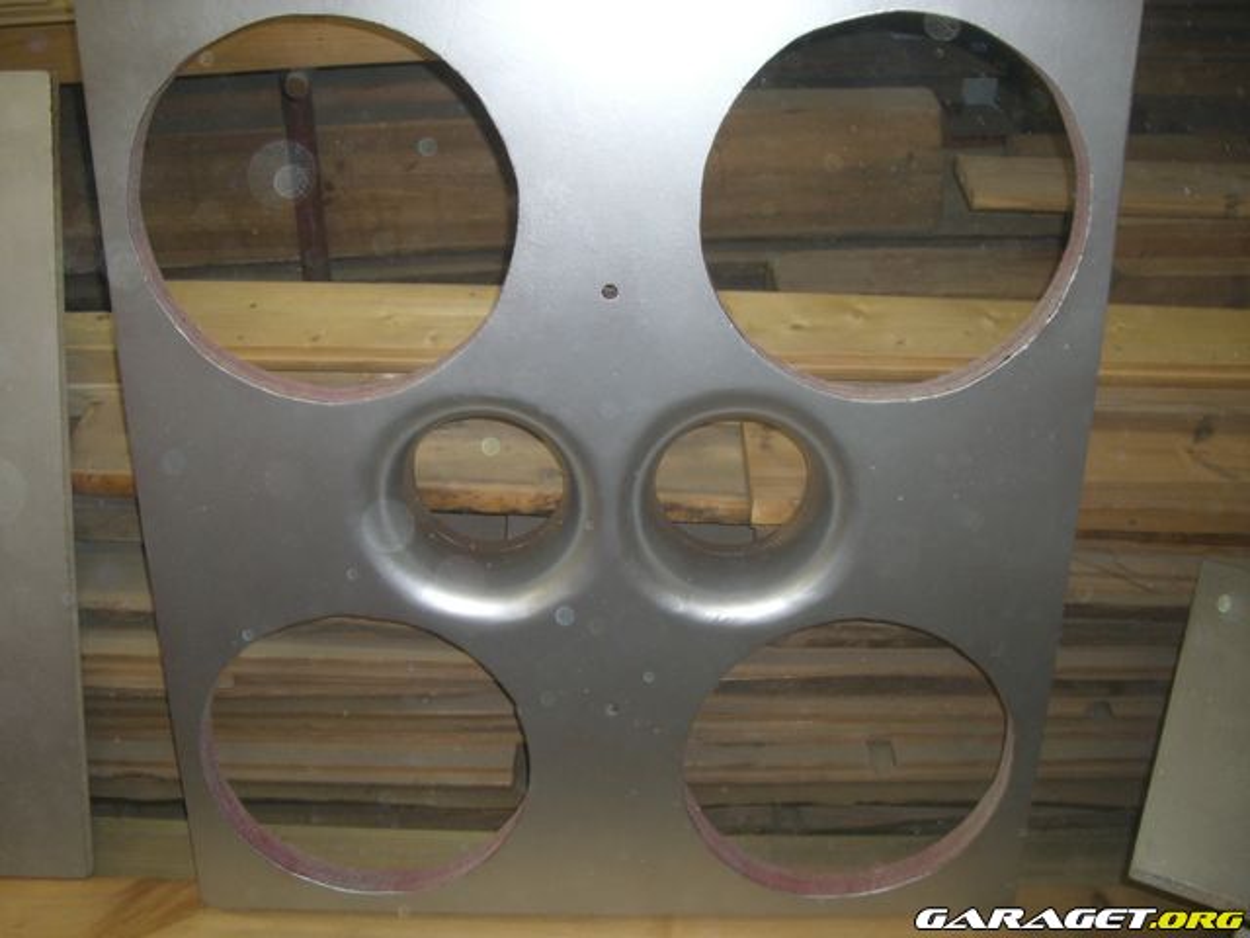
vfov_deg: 37.7
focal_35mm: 38
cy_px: 469
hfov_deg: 49.0
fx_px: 1372
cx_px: 625
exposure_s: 1/60
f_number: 2.7
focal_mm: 6.2
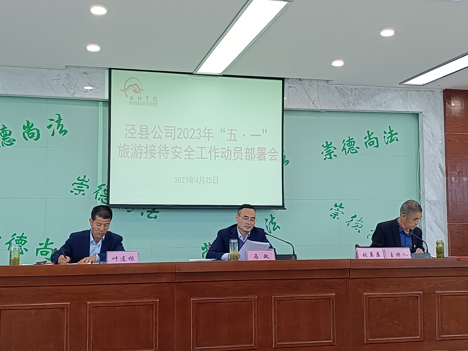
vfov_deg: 29.7
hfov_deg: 38.9
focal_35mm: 49
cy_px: 176
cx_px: 234
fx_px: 662
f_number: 1.8
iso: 529
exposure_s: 1/33.3
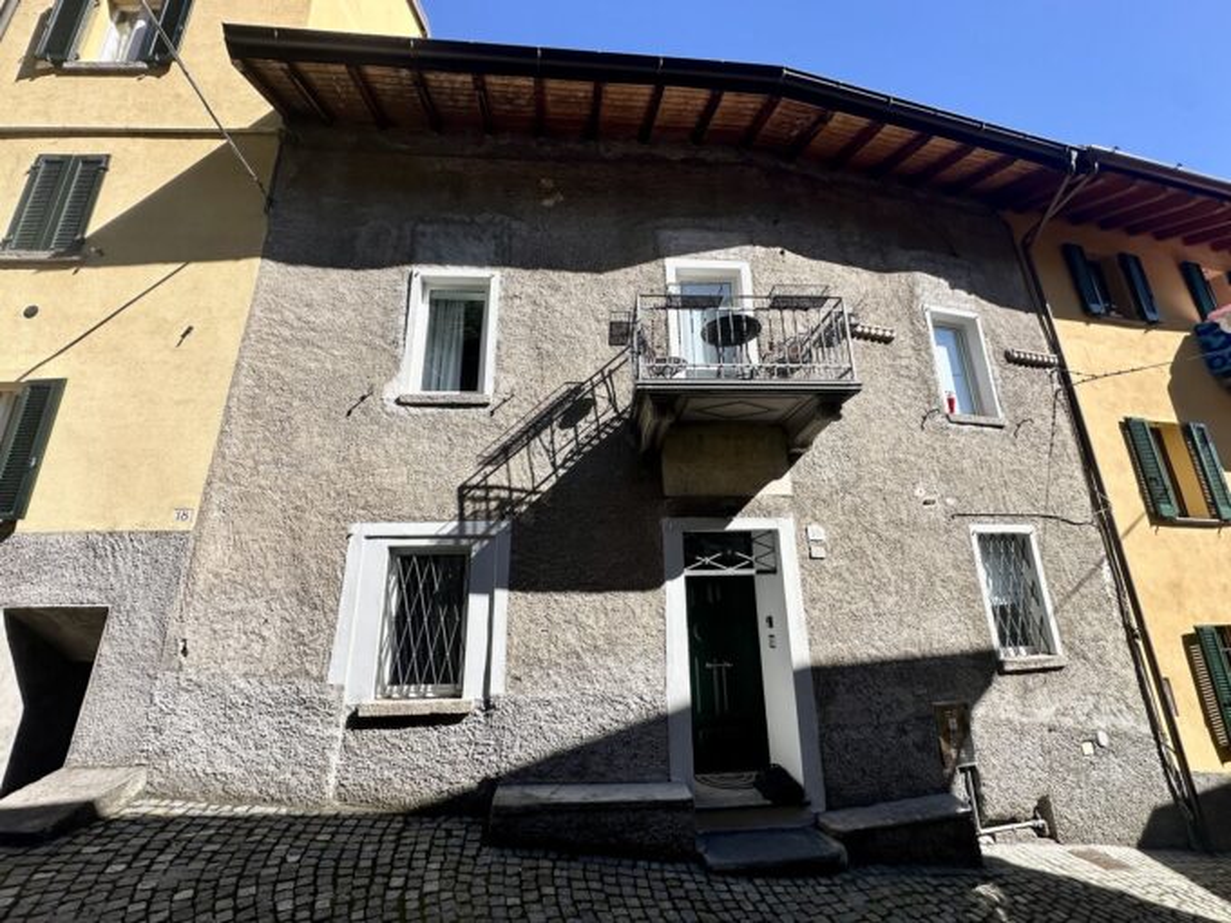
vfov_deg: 85.7
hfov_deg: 102.1
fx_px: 498
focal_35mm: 14
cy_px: 462
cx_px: 616
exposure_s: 1/1319
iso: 40
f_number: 2.2
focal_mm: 2.22
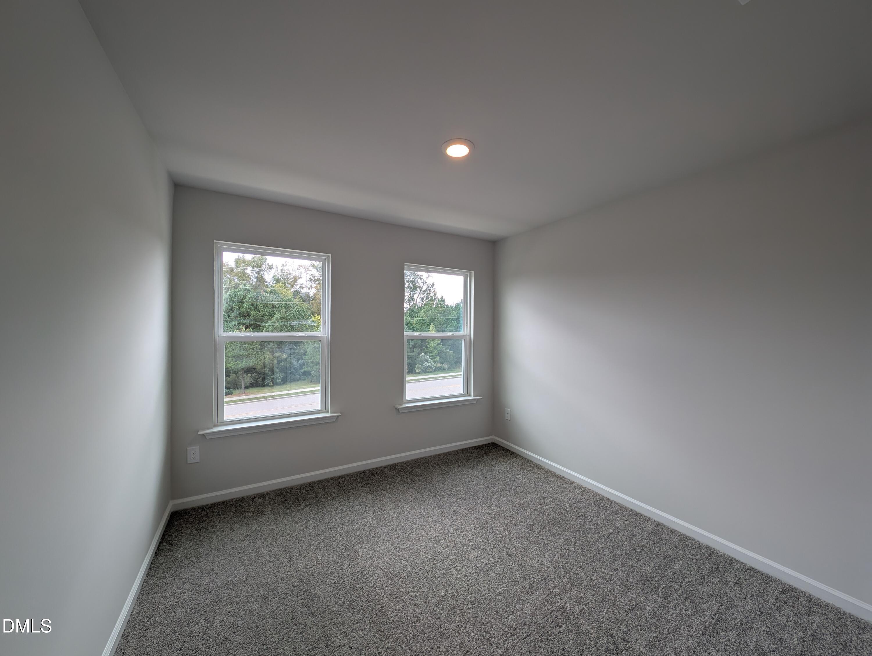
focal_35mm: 12
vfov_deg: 94.6
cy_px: 328
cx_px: 436
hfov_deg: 110.5
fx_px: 303
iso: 41
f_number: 1.95
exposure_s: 1/149
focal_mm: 2.23
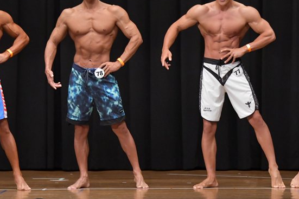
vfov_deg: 4.5
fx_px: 2532
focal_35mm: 305
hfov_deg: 6.8
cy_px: 89
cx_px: 206
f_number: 5.6
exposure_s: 1/400
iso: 6400
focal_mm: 145
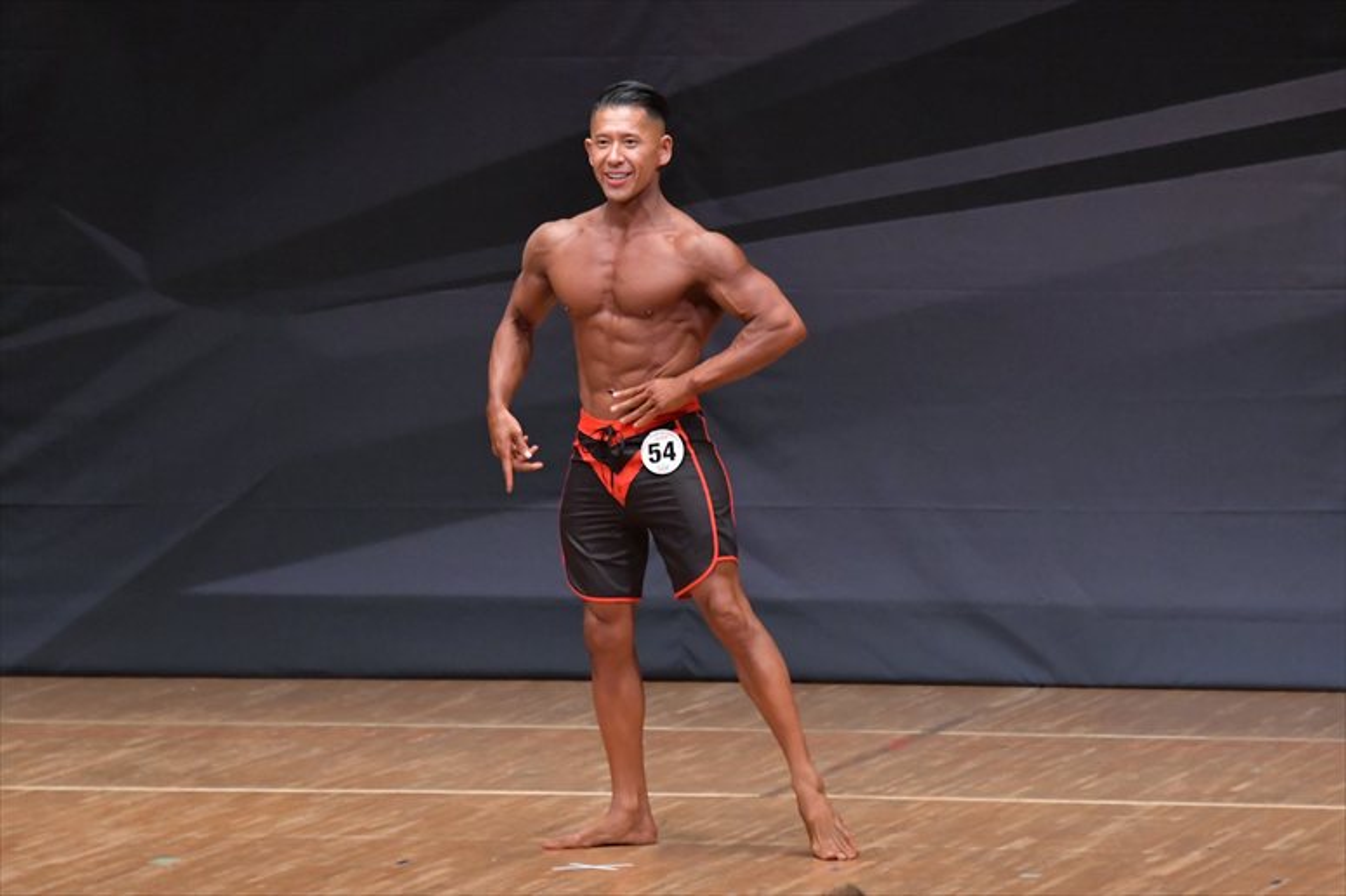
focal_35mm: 285
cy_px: 448
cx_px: 673
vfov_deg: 4.8
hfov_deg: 7.2
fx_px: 10651
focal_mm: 190
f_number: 5.6
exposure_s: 1/400
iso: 6400
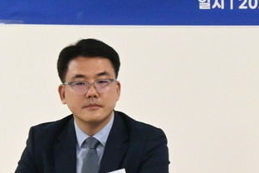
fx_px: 1727
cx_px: 340
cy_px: 136
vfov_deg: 5.7
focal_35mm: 240
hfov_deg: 8.5
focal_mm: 39
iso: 2500
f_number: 5.6
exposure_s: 1/125
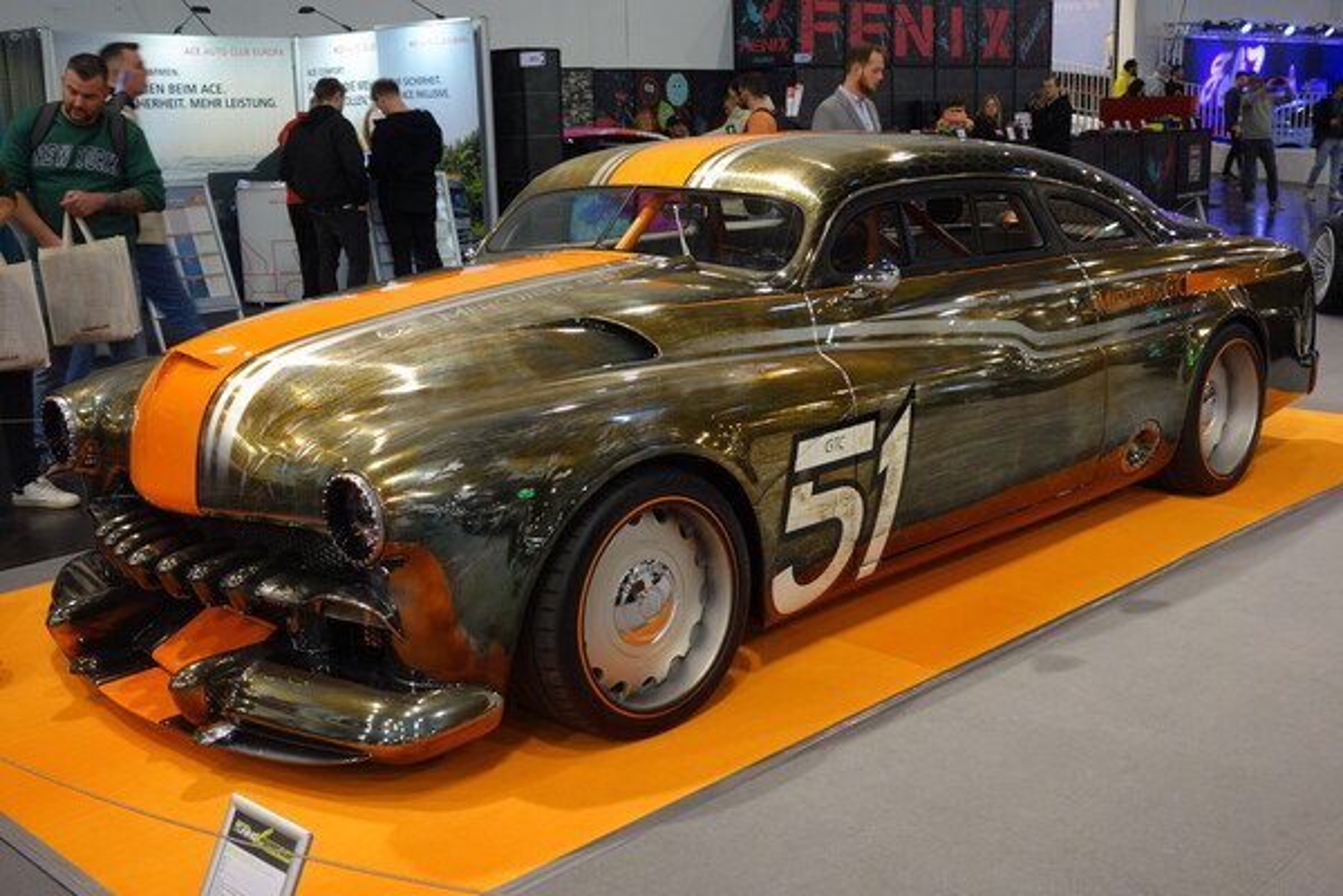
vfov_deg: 32.6
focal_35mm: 41
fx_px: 1529
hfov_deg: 47.4
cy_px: 448
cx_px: 672
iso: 400
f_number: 2.8
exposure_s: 1/50
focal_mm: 15.1
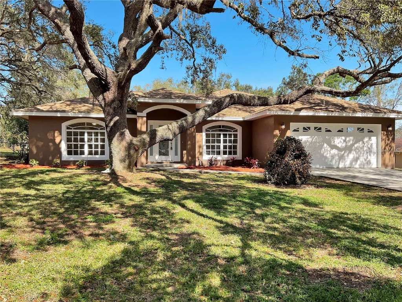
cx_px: 201
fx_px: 337
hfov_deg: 61.7
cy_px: 151
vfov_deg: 48.2
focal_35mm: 29
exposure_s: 1/739
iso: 16
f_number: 1.8
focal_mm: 3
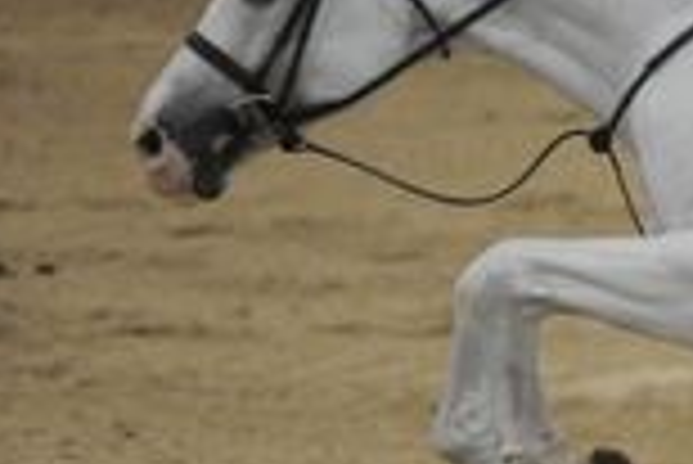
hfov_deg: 3.0
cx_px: 1098
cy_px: 450
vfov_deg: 2.0
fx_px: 13198
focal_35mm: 685
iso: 6400
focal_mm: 165
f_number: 2.8
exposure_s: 1/400
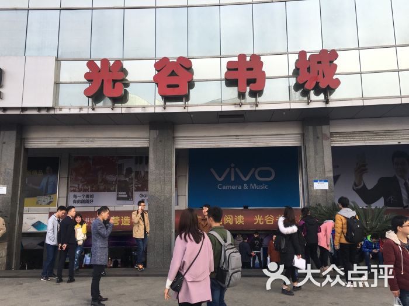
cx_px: 204
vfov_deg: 48.2
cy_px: 153
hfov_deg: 61.7
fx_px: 343
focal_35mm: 29
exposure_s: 1/496
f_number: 2.2
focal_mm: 4.15
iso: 25
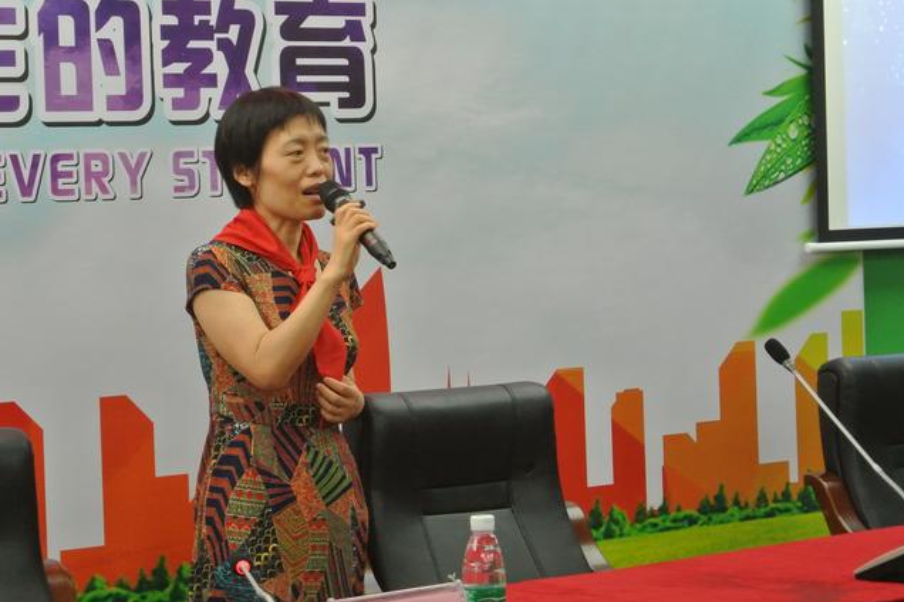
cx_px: 387
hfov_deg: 20.0
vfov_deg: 13.4
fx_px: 2561
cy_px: 244
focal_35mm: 102
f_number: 5.6
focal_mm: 30
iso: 800
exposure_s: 1/40
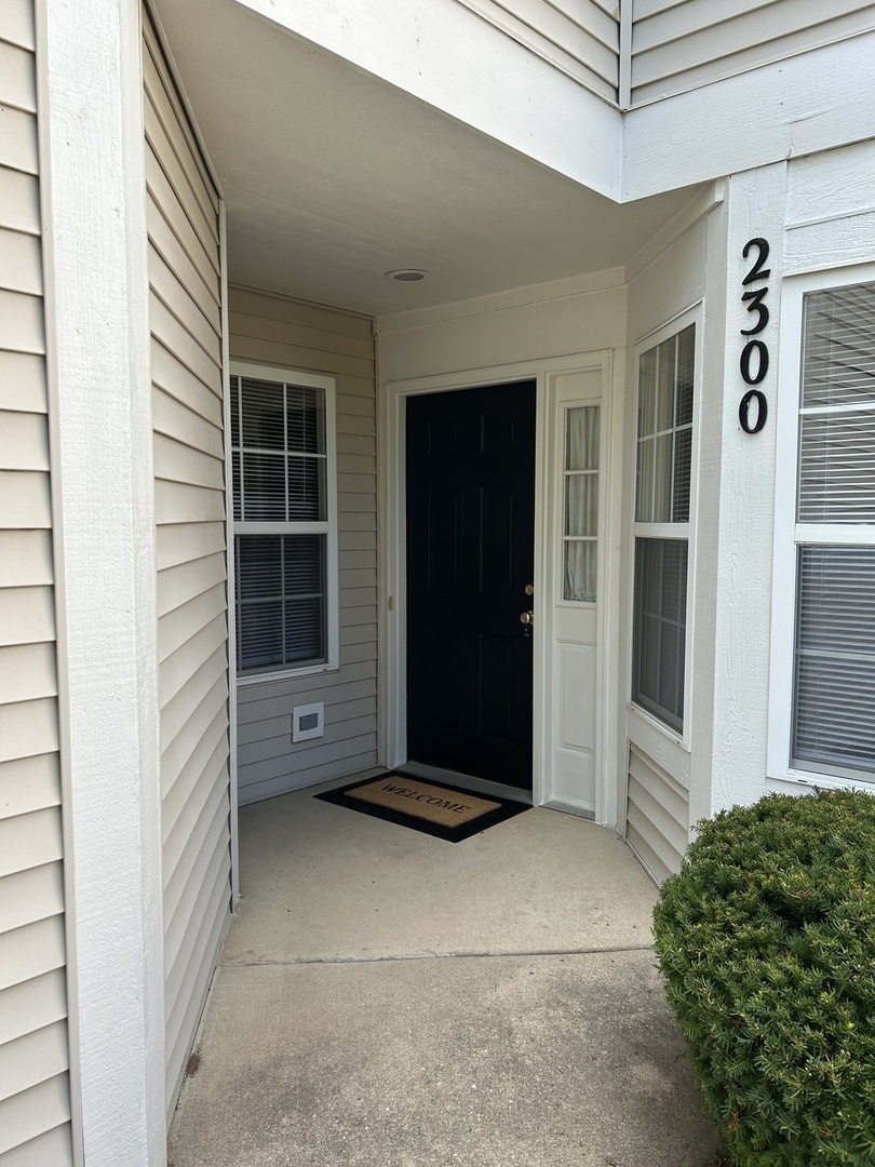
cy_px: 584
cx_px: 438
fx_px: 876
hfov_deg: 53.1
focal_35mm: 26
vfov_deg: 67.3
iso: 50
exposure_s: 1/763
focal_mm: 5.7
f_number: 1.5
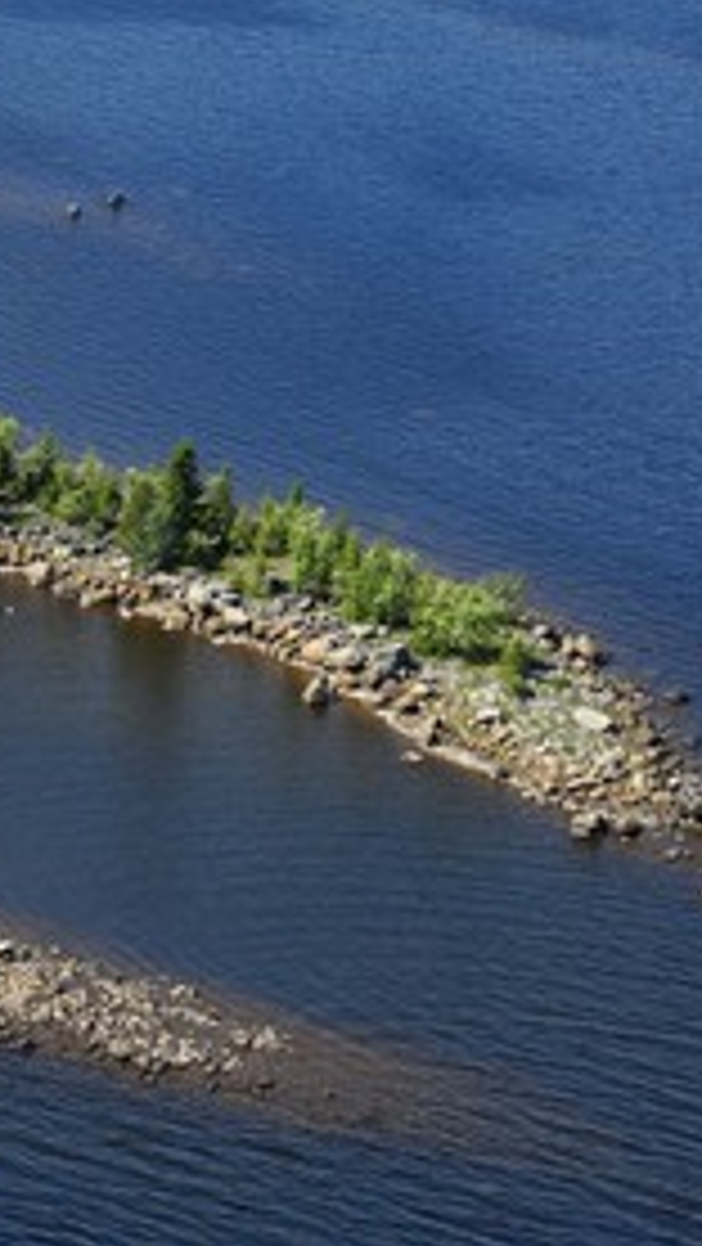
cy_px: 625
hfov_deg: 5.9
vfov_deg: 10.5
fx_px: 6778
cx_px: -130
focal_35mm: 205
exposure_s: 1/1000
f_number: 2.8
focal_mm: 86
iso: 100
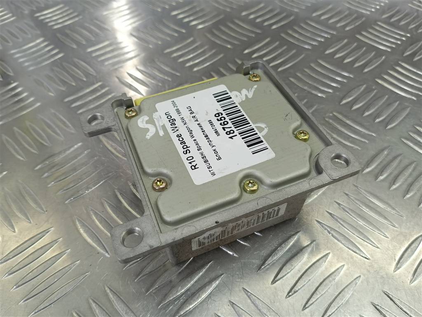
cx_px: 211
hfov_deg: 65.3
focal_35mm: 27
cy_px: 158
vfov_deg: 51.4
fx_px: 329
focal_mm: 4.11
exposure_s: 1/50
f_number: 1.6
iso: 96
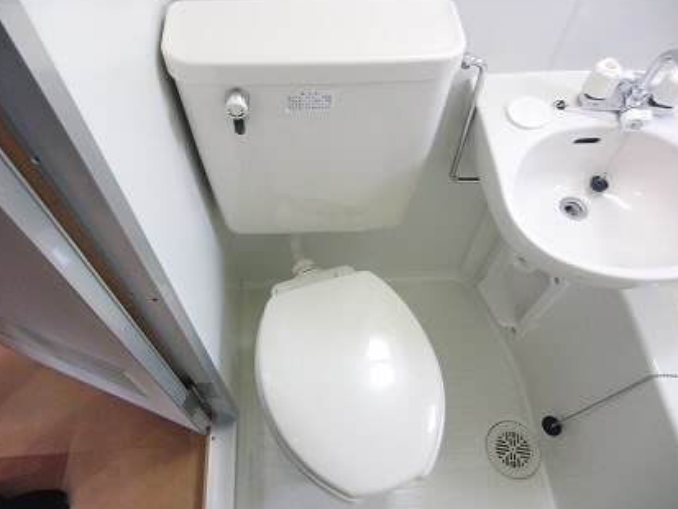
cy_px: 254
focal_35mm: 25
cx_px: 341
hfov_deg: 69.4
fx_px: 490
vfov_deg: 54.9
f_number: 3.2
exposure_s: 1/20
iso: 800
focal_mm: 4.3
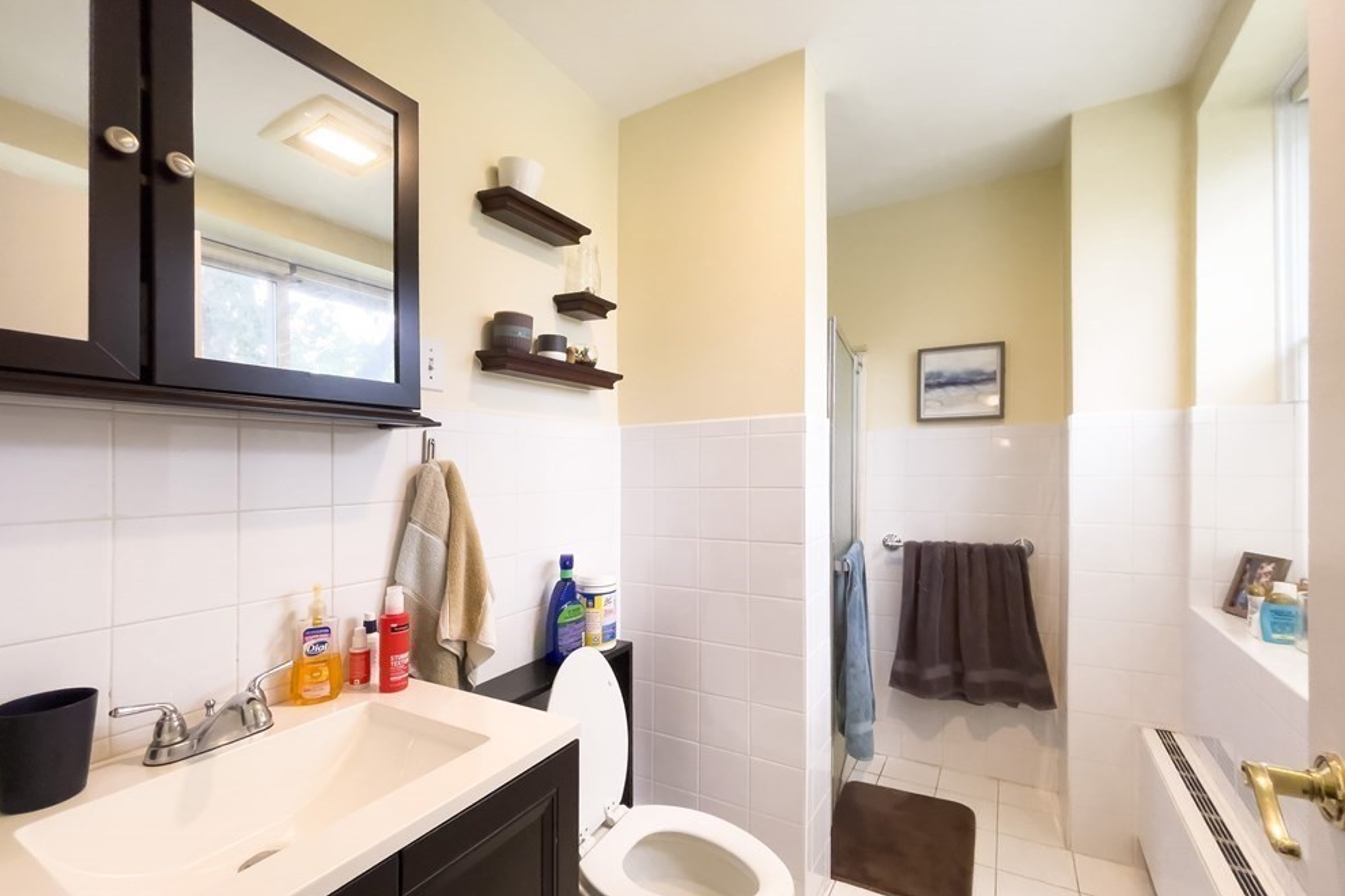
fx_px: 523
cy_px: 517
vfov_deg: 80.6
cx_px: 666
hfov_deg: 104.3
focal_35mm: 14
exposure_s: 1/120
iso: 250
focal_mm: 1.54
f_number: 2.4
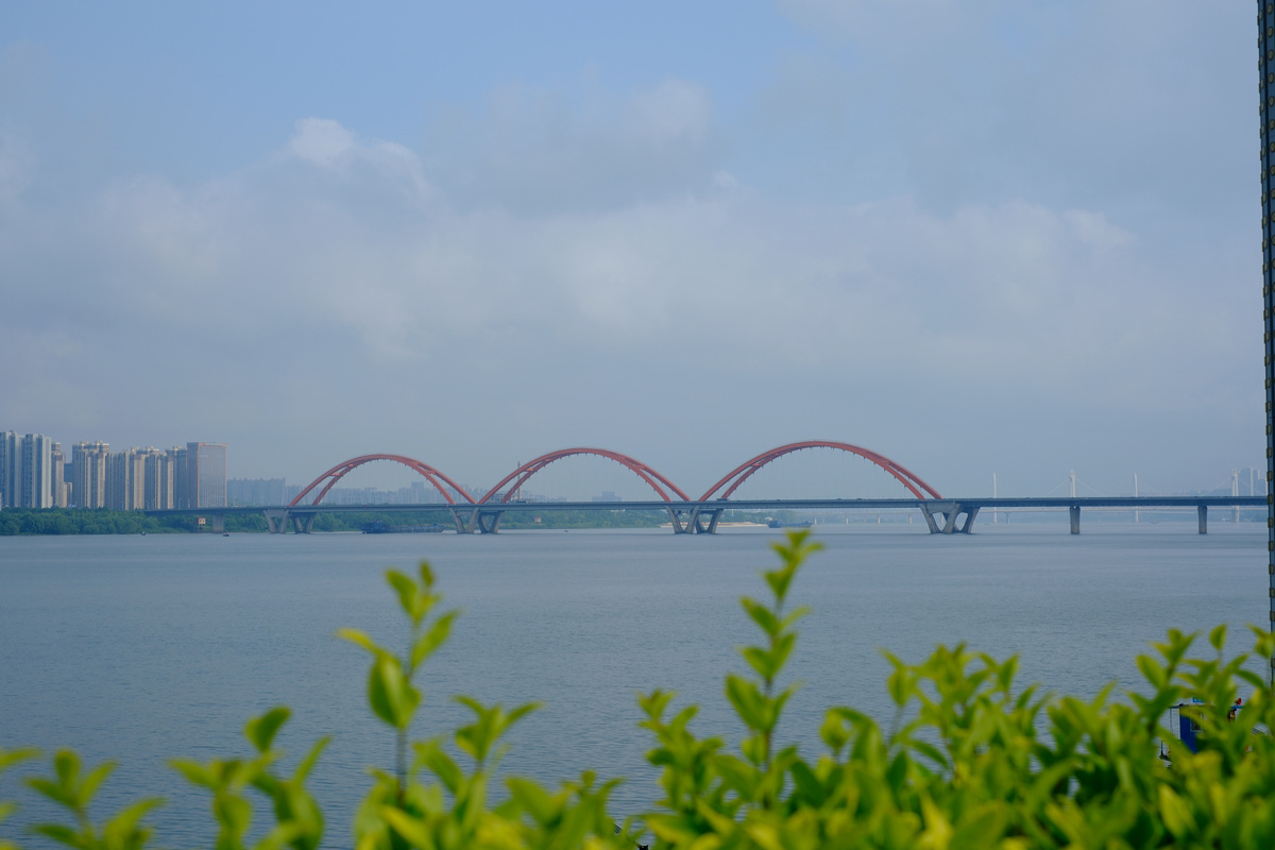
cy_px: 425
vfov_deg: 25.5
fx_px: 1877
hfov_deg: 37.5
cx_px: 638
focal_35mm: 53
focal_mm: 35
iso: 125
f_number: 5.6
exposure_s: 1/750
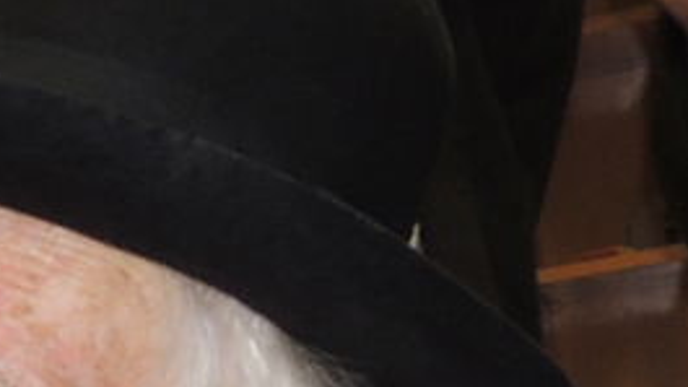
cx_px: -966
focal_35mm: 138
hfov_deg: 12.3
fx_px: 2517
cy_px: 652
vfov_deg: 8.5
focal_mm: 4.3
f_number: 3
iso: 200
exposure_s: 1/30
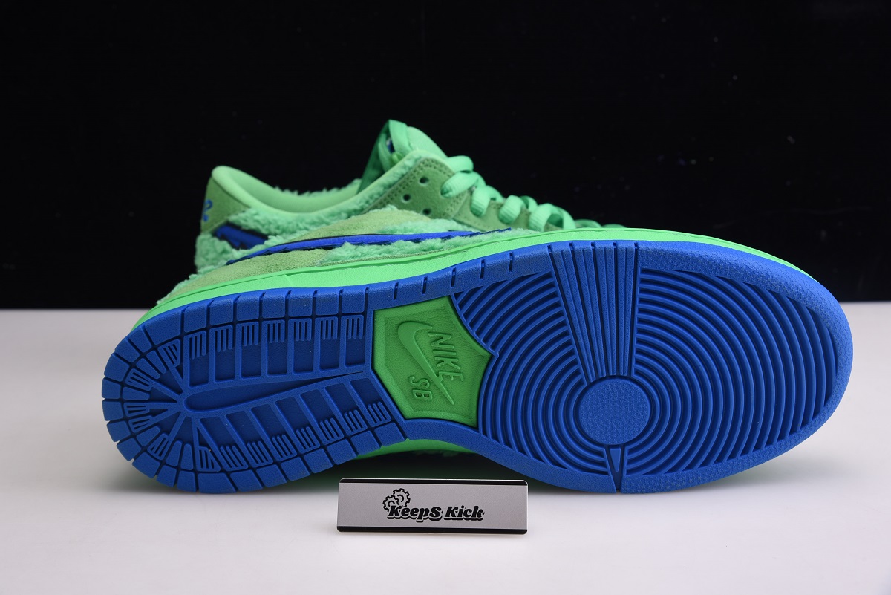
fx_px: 1609
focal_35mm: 65
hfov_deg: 30.9
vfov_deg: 20.9
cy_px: 298
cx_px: 446
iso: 100
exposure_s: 1/125
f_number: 11
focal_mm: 65
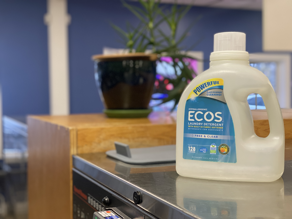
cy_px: 110
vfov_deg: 28.0
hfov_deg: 36.8
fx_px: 439
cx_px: 146
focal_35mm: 52
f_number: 2
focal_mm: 6
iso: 200
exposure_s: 1/120
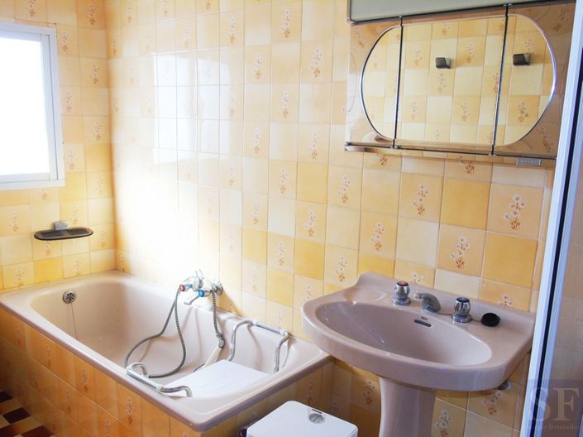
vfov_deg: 48.2
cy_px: 218
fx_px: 488
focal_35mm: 29
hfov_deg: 61.7
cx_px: 292
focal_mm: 5.2
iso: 80
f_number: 3.6
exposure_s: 1/40
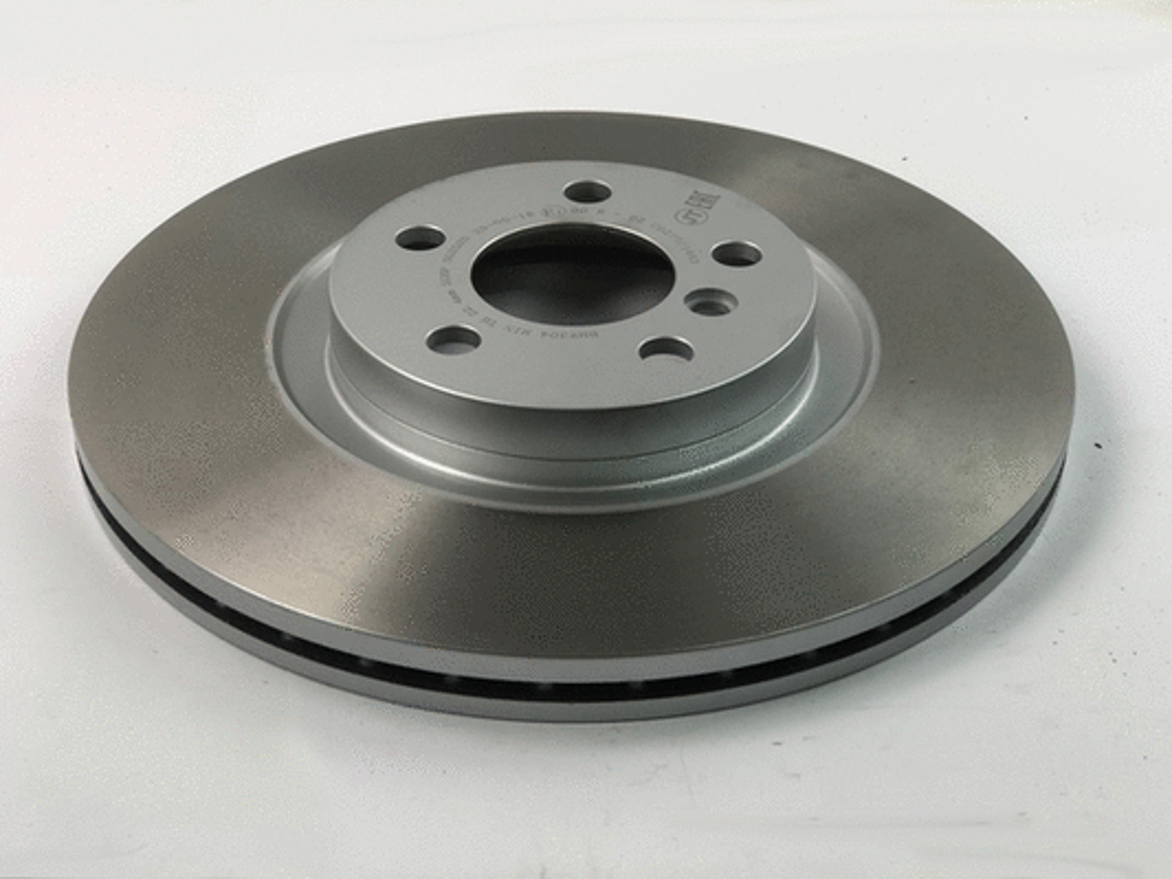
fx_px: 1930
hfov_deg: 33.8
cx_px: 586
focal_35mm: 57
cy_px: 440
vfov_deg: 25.7
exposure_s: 1/100
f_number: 2.8
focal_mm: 6.6
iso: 50
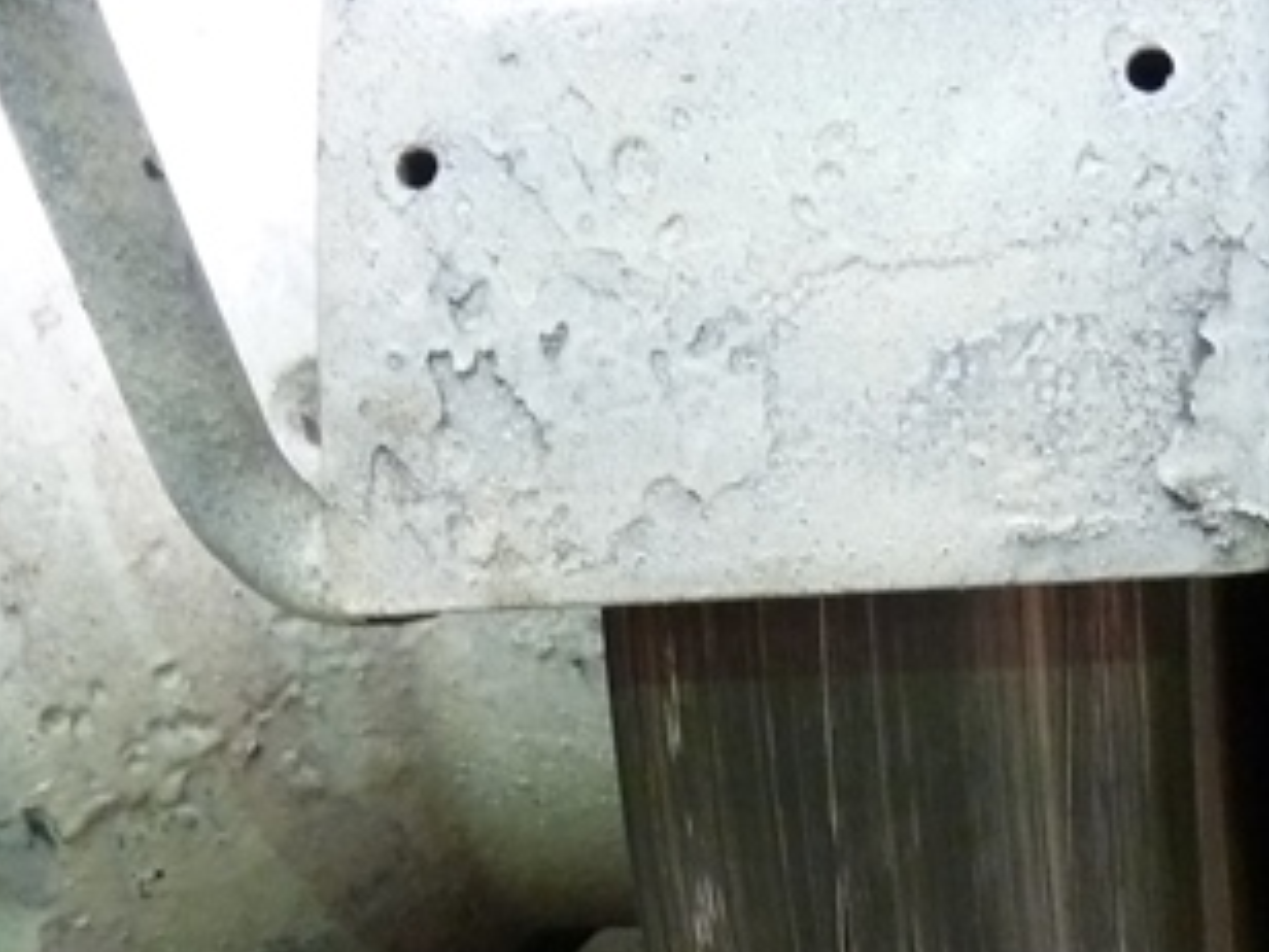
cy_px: 1047
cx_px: 882
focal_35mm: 65
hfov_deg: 29.5
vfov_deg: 21.4
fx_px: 2383
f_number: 3.3
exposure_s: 1/20
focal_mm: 4.1
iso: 400
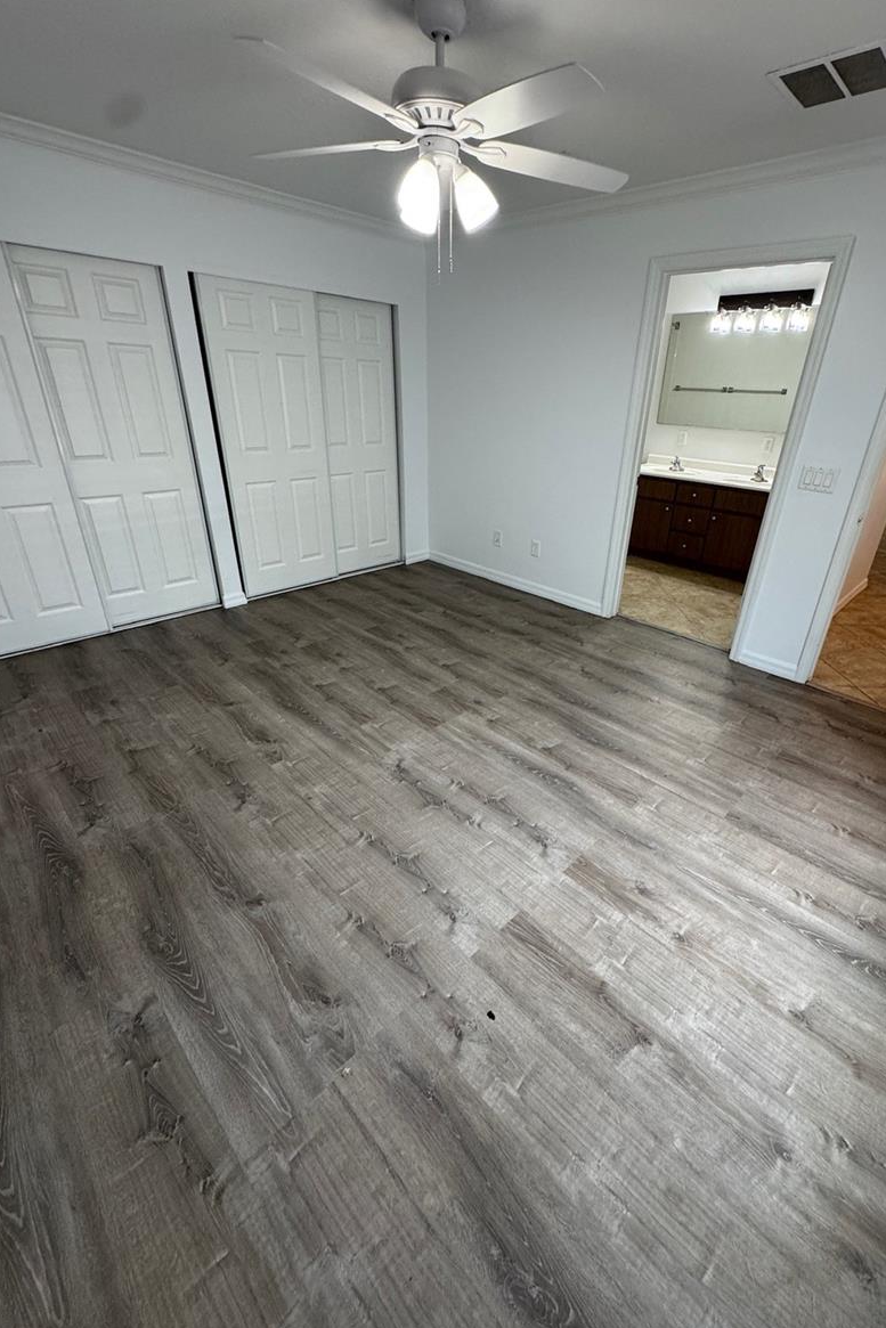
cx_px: 488
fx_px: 554
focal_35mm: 15
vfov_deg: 100.4
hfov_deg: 77.1
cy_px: 658
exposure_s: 1/120
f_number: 2.2
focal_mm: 2.22
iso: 250
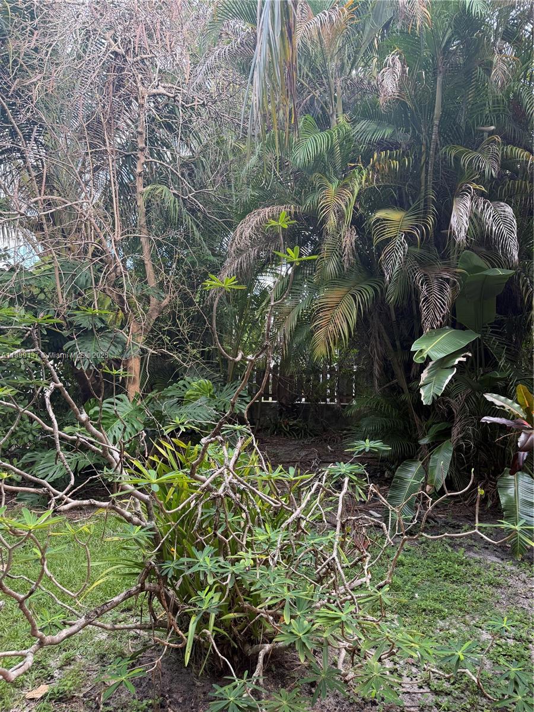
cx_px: 267
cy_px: 356
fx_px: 494
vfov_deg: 71.6
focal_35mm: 24
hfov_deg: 56.8
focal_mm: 6.76
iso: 100
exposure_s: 1/179
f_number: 1.78
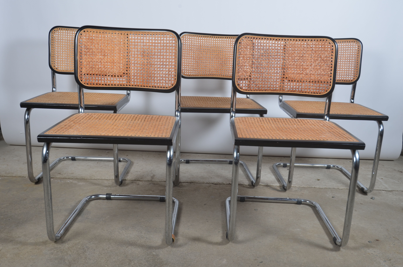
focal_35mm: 33
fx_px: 369
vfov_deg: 39.8
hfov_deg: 57.3
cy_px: 134
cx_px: 202
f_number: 11
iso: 100
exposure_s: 1/125
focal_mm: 22
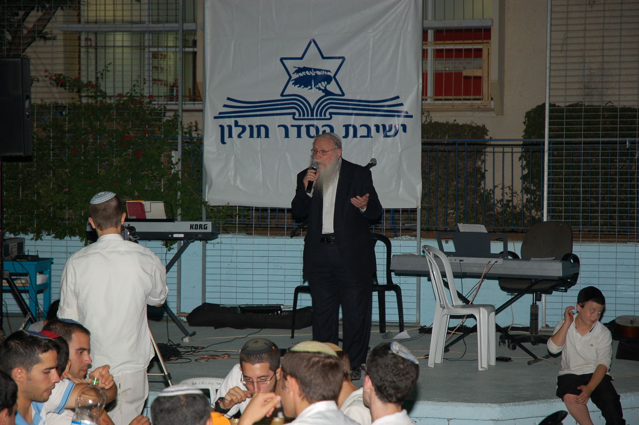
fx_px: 1862
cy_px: 212
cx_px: 320
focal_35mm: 105
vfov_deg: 13.0
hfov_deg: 19.5
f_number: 4.5
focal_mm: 70
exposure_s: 1/60
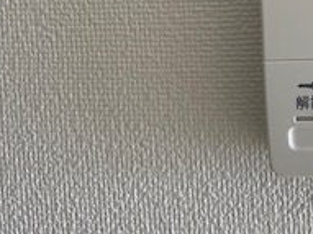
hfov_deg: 20.6
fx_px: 786
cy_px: -103
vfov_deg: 15.8
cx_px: 406
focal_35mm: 87
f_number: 1.8
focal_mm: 4.25
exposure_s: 1/122
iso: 80
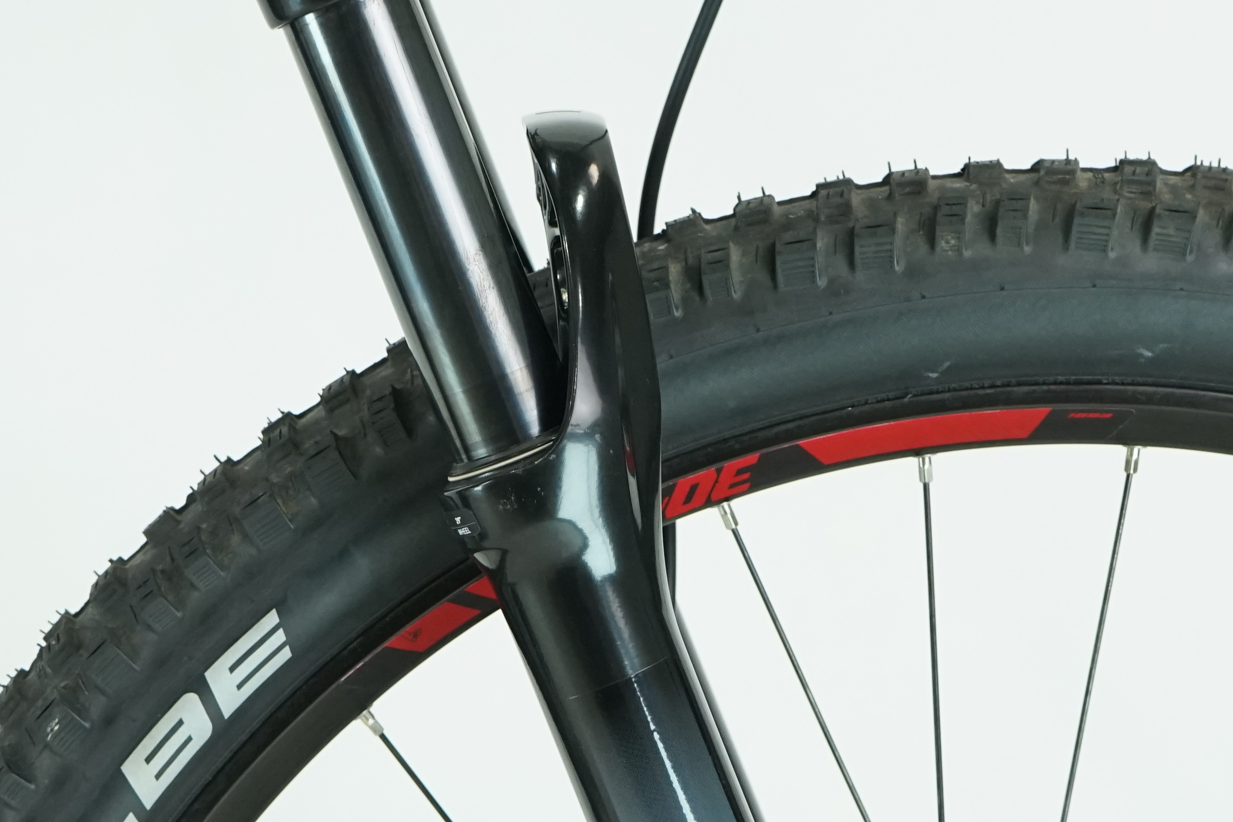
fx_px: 3630
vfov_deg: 12.8
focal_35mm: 106
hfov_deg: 19.3
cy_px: 741
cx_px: 625
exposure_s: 1/200
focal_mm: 43
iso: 1600
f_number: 5.6
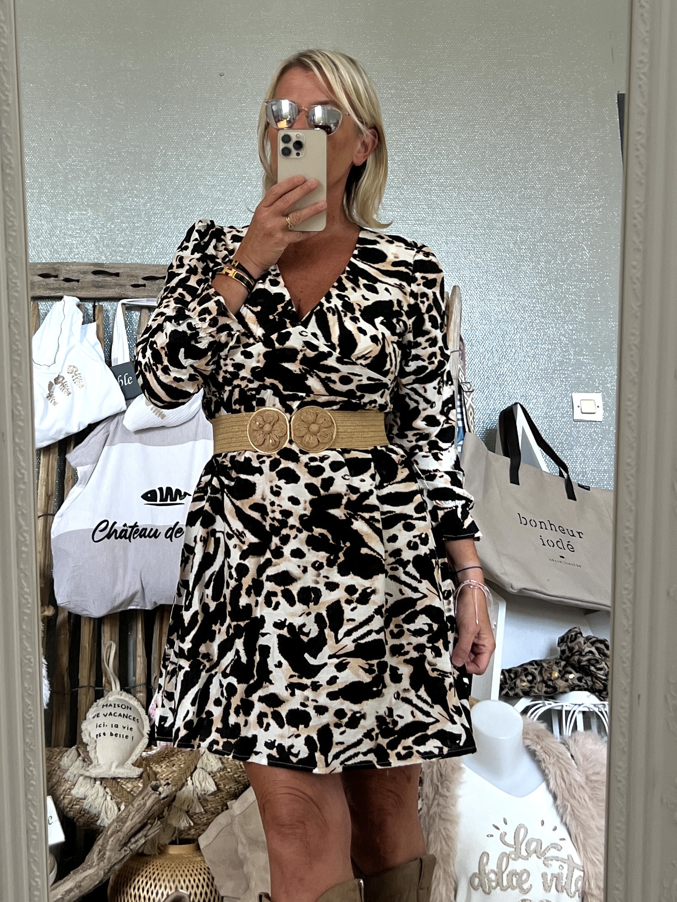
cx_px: 338
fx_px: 678
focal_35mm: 26
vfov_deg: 67.3
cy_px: 451
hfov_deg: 53.1
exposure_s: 1/99
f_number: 1.5
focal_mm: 5.7
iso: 125
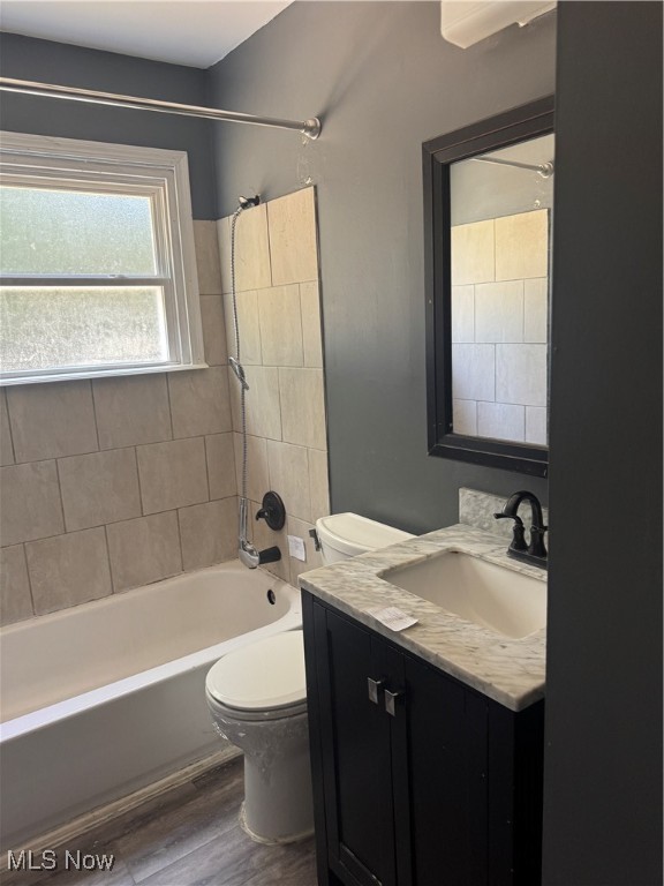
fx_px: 614
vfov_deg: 71.6
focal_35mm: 24
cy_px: 443
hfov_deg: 56.8
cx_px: 332
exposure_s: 1/60
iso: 250
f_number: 1.78
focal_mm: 6.76
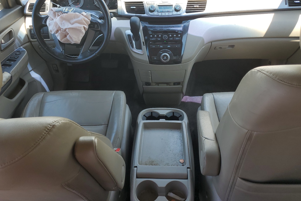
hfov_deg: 65.5
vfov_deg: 46.2
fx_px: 234
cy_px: 84
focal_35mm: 28
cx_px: 151
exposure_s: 1/263
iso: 50
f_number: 1.5
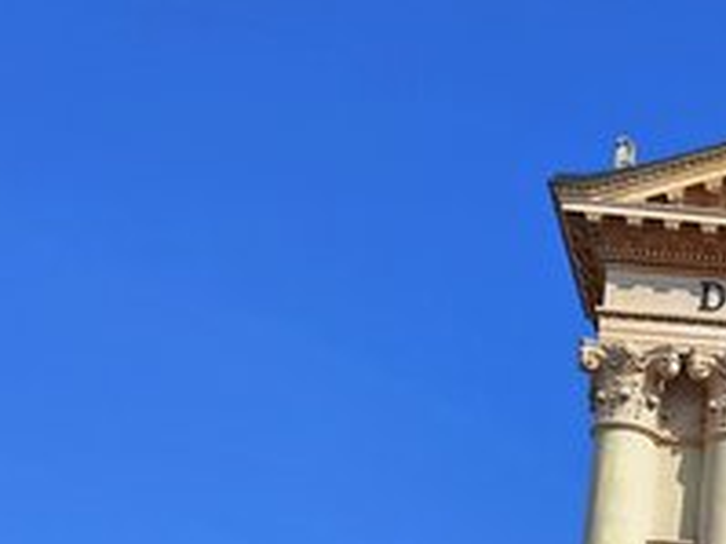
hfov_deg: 21.2
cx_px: 1153
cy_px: 628
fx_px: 1551
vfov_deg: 18.9
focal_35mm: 74
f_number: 1.8
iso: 40
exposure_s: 1/3802
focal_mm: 5.54
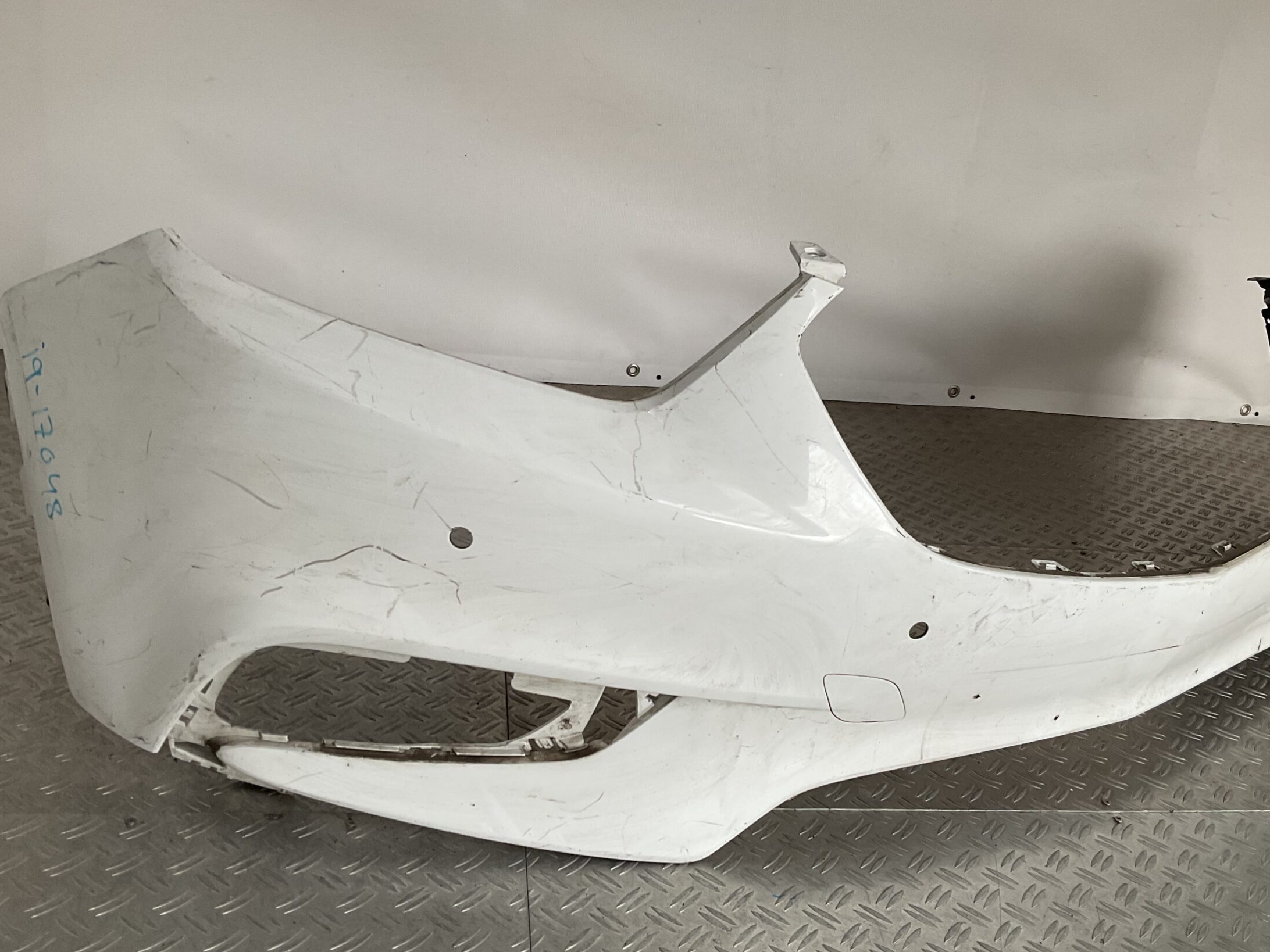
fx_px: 1247
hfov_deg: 53.8
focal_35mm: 34
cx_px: 711
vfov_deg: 41.7
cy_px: 532
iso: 50
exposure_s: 1/100
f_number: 1.8
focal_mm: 3
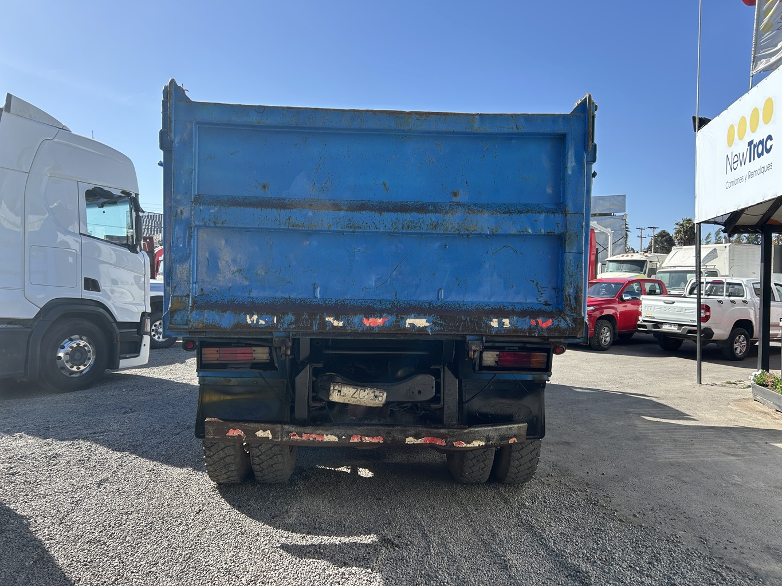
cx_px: 391
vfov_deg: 53.1
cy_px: 293
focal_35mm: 26
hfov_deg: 67.3
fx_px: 587
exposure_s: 1/1808
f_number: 1.5
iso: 50
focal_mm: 5.7
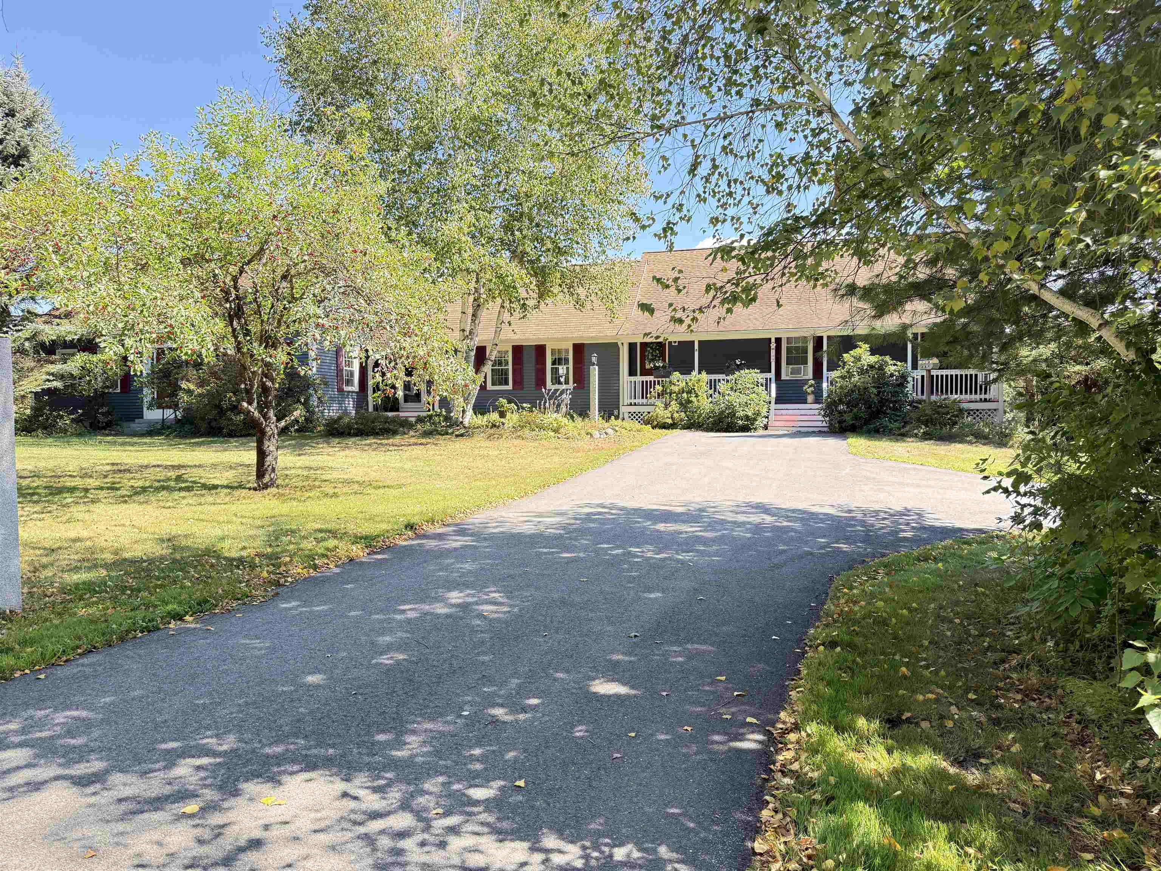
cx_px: 580
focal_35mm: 24
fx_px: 805
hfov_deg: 71.6
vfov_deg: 56.8
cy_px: 436
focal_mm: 6.76
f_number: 1.78
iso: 100
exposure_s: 1/484
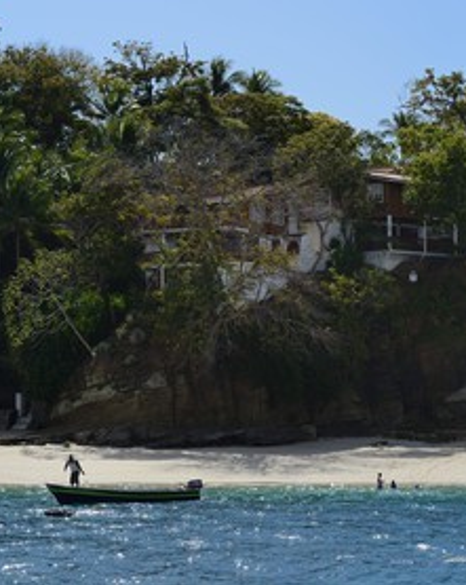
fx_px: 2262
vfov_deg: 14.7
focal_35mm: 131
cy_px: 294
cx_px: 219
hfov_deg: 11.8
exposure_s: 1/400
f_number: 7.1
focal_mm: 92
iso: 100
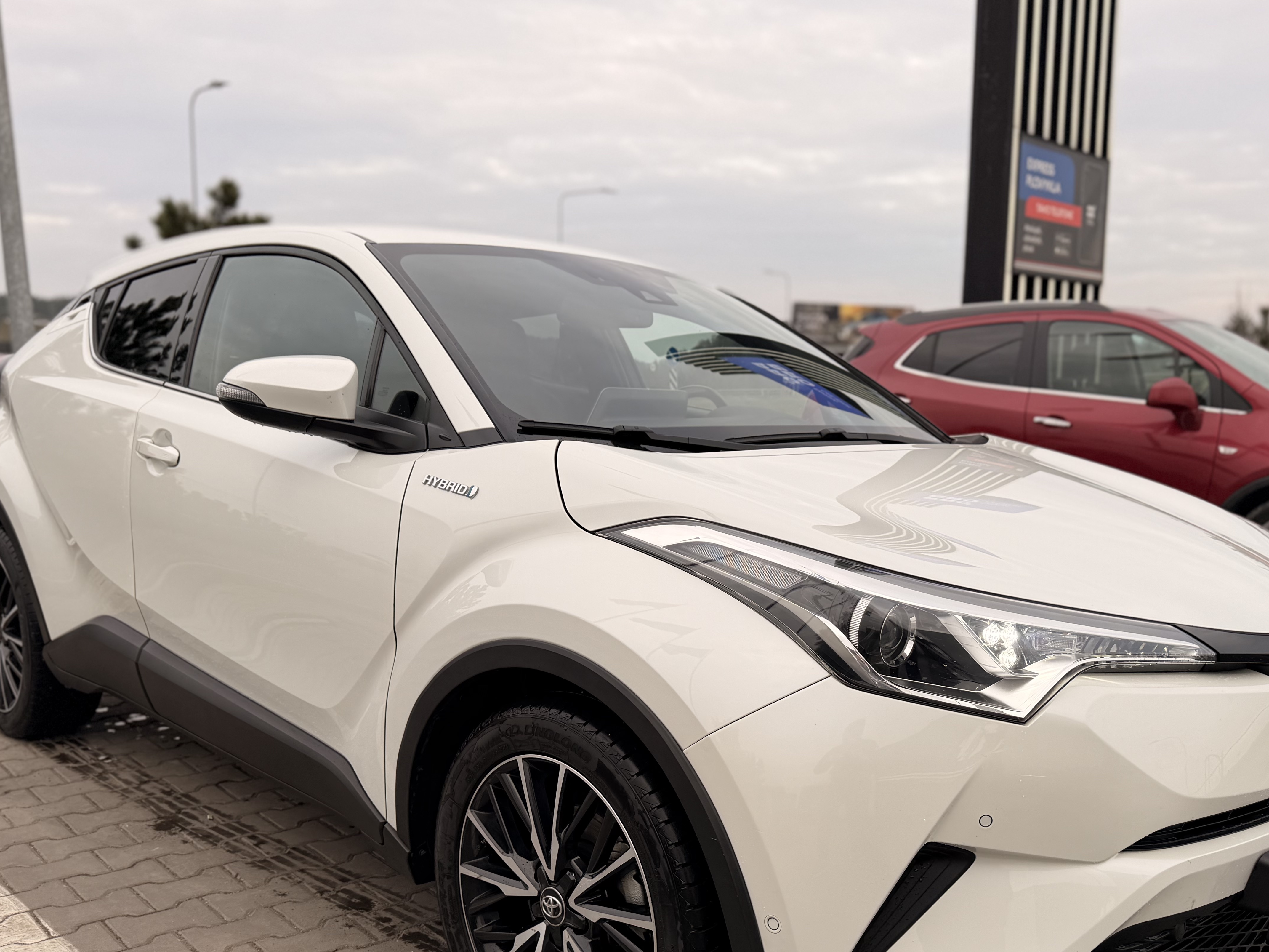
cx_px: 736
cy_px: 593
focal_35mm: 32
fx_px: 1173
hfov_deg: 56.5
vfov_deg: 43.8
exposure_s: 1/524
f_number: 1.78
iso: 80
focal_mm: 6.76
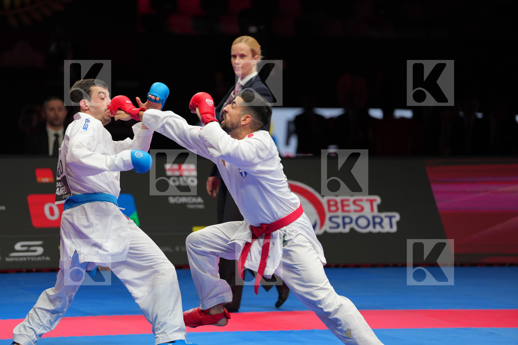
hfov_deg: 12.2
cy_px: 172
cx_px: 259
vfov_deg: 8.2
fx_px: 2417
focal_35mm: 168
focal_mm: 168
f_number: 2.8
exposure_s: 1/1000
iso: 500
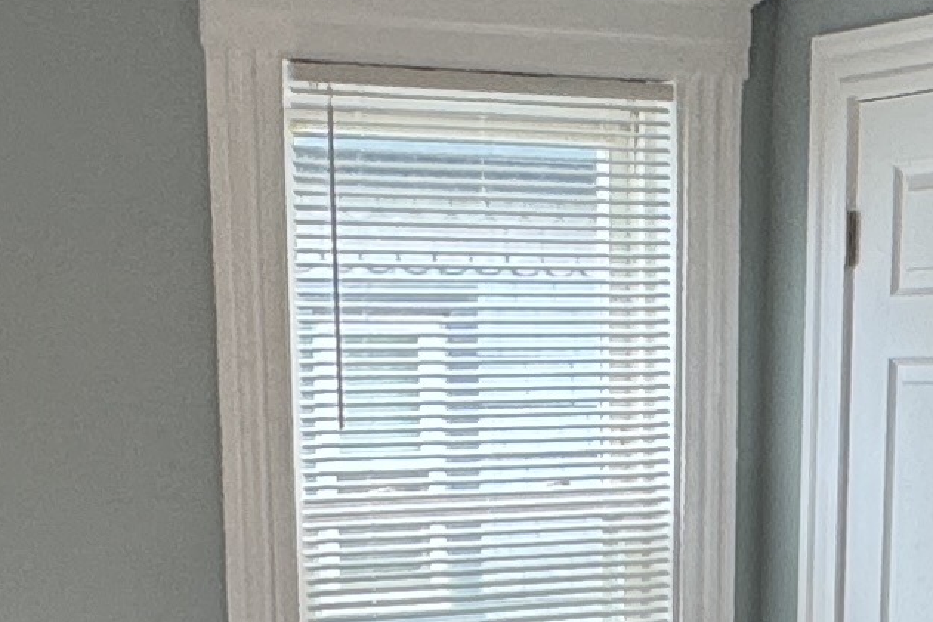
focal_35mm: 93
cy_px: 982
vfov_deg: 13.7
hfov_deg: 21.9
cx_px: 583
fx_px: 2411
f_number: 2.2
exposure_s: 1/99
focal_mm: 2.22
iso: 125
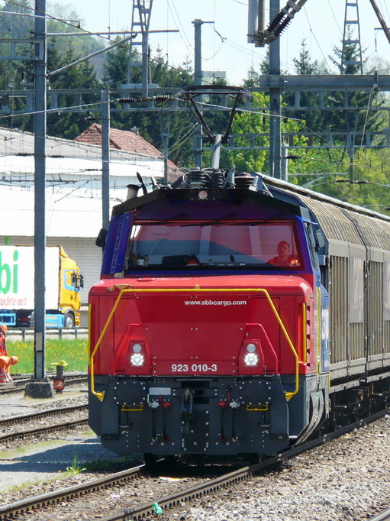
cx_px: 248
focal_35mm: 503
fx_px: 7561
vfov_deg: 3.9
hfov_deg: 3.0
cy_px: 277
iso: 100
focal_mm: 56.4
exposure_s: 1/250
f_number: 5.6
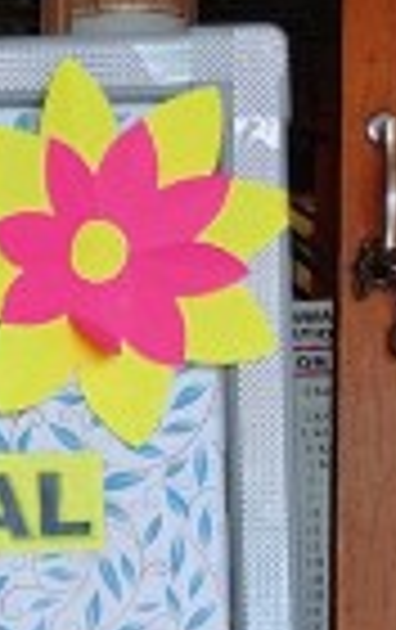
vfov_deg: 10.7
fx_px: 3199
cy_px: 1053
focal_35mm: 186
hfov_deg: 6.2
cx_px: -1048
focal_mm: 5.59
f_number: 1.8
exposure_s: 1/100
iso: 100
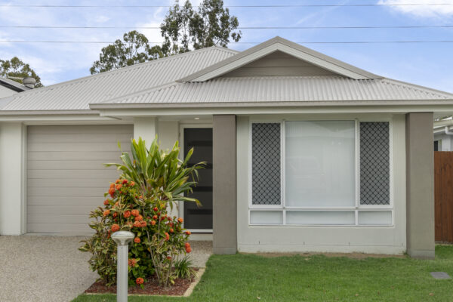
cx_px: 226
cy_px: 151
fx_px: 642
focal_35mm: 51
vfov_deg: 26.5
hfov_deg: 38.9
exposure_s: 1/60
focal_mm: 34
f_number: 7.1
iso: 320
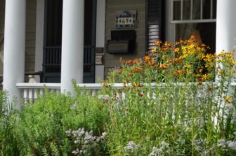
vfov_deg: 5.8
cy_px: -17
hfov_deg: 8.8
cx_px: 73
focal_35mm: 235
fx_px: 1538
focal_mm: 70
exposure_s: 1/250
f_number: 8
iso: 200
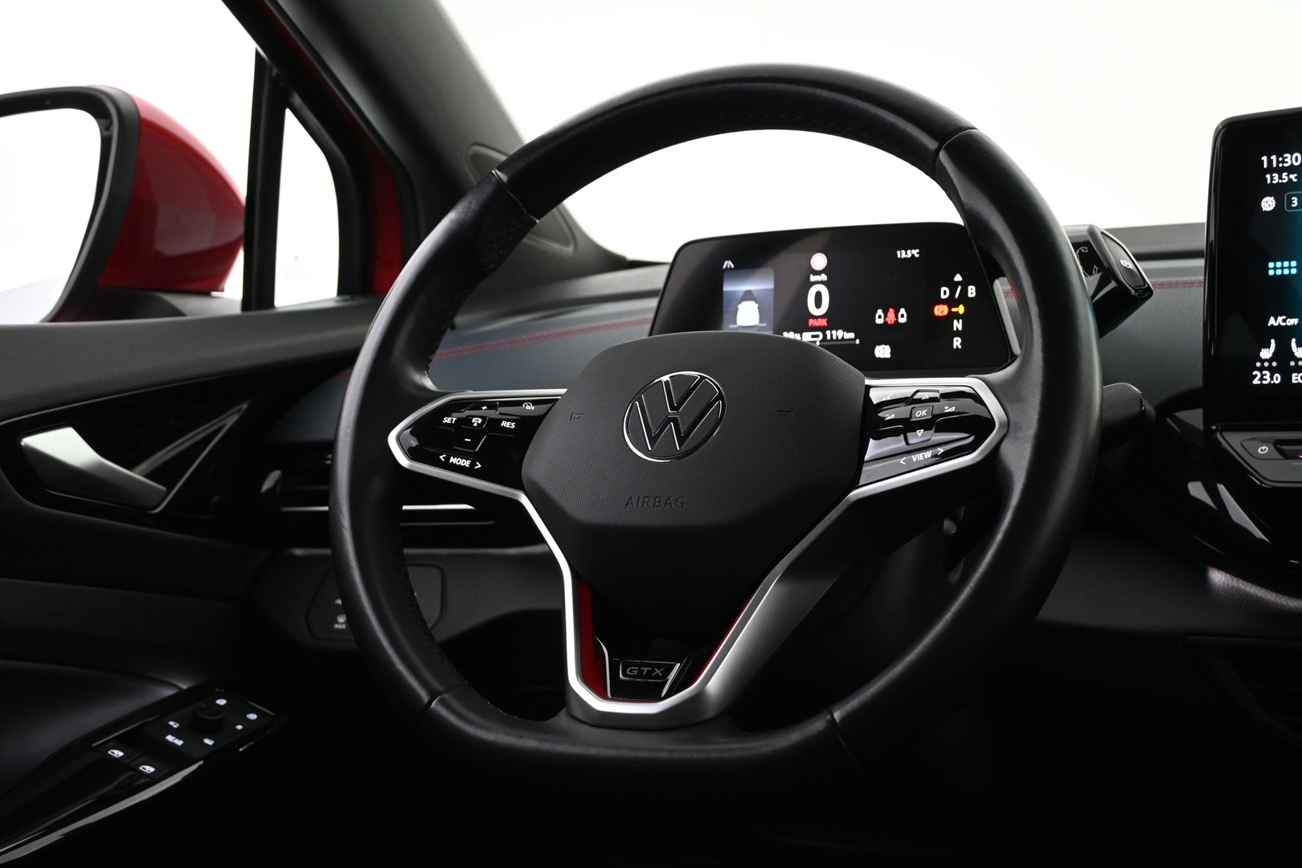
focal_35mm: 50
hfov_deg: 40.0
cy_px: 434
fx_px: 1790
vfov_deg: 27.3
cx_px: 651
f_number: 5
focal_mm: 33
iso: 1600
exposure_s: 1/25
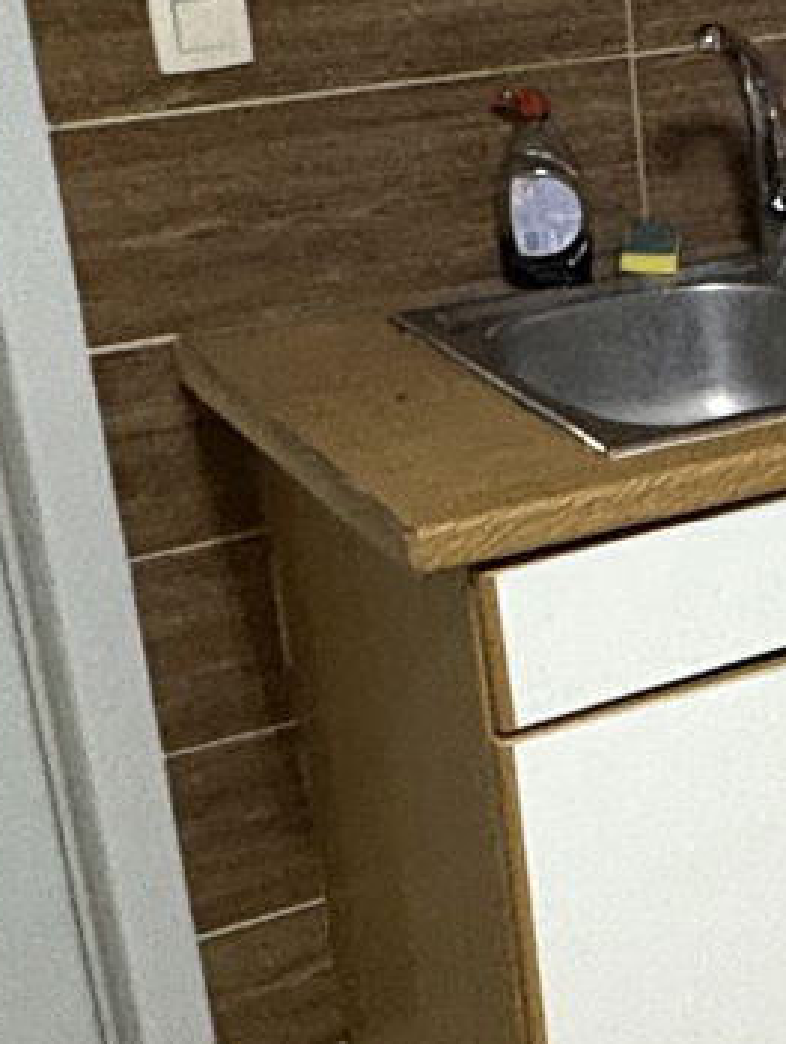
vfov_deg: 23.0
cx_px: 1194
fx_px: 2569
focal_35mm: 85
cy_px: 573
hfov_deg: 15.9
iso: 800
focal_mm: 2.22
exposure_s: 1/50
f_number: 2.2
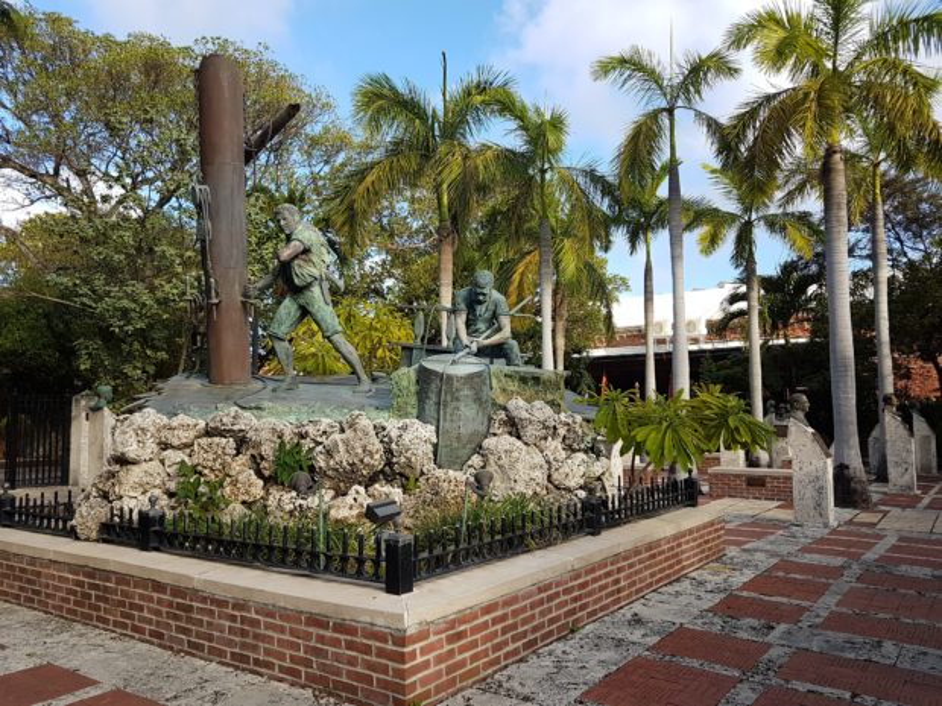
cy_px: 353
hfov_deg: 67.3
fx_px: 708
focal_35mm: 26
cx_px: 471
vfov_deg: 53.1
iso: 40
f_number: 1.7
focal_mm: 4.2
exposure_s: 1/814
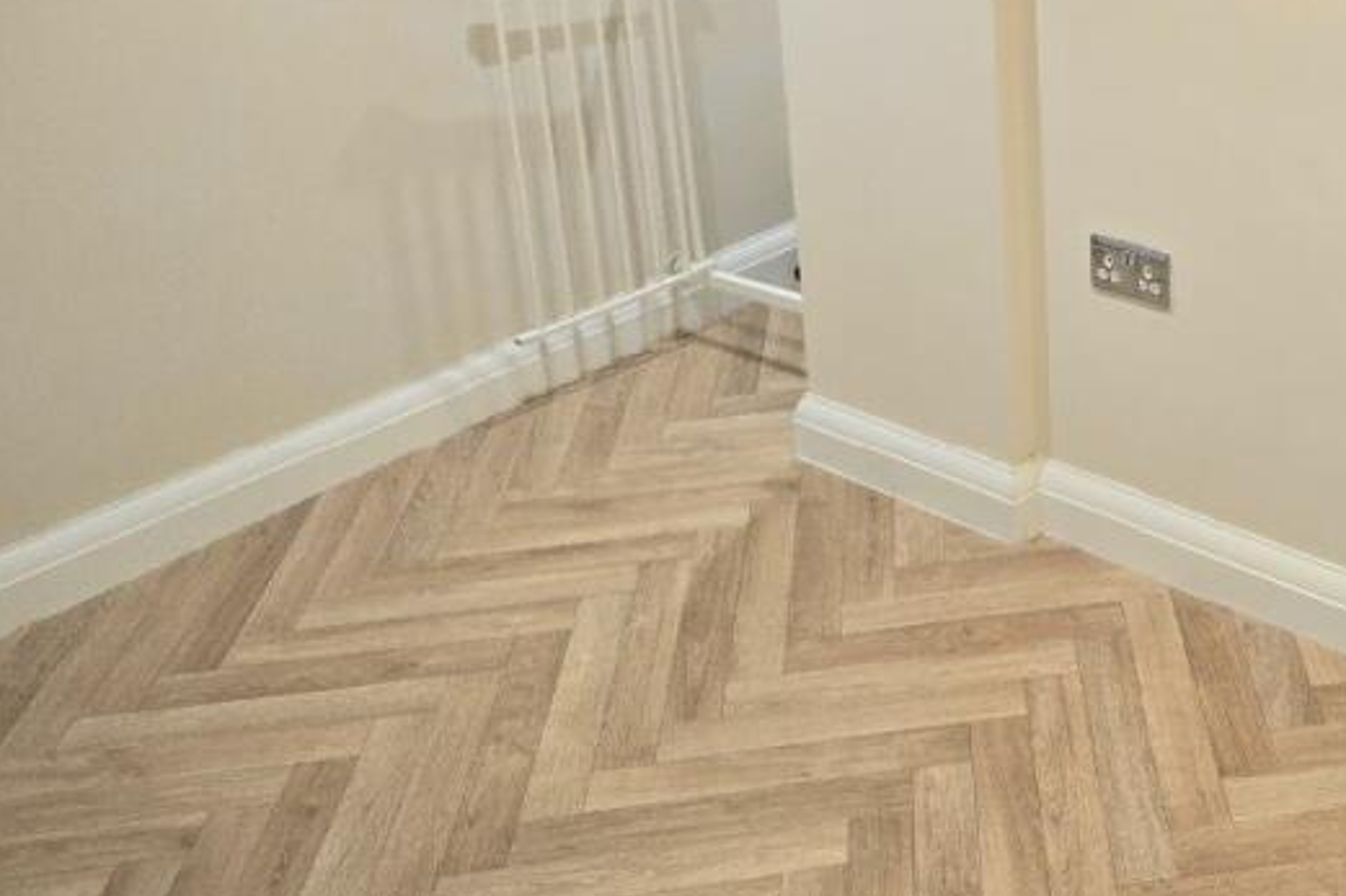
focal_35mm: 47
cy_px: 85
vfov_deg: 27.6
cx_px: 1111
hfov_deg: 39.9
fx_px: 1757
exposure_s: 1/60
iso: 125
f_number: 1.7
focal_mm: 6.3
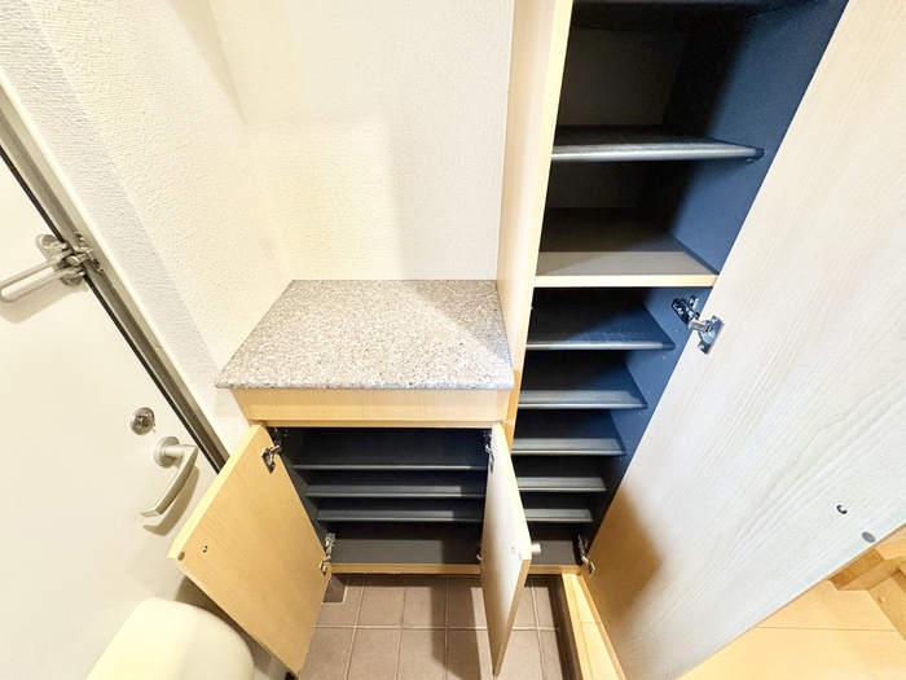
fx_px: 366
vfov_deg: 85.7
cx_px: 453
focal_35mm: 14
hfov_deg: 102.1
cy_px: 340
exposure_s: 1/40
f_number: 2.2
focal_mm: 2.22
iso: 800
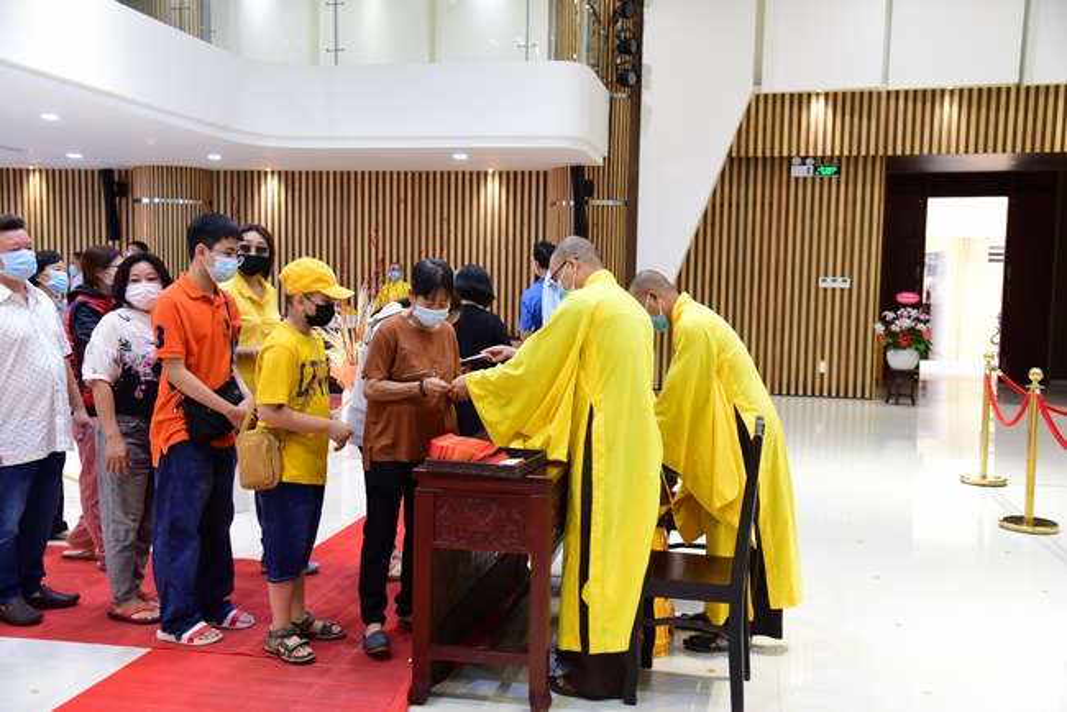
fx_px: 1038
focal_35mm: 35
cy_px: 356
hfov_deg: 54.4
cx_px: 534
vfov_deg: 37.9
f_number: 5
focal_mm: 35
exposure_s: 1/50
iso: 1600
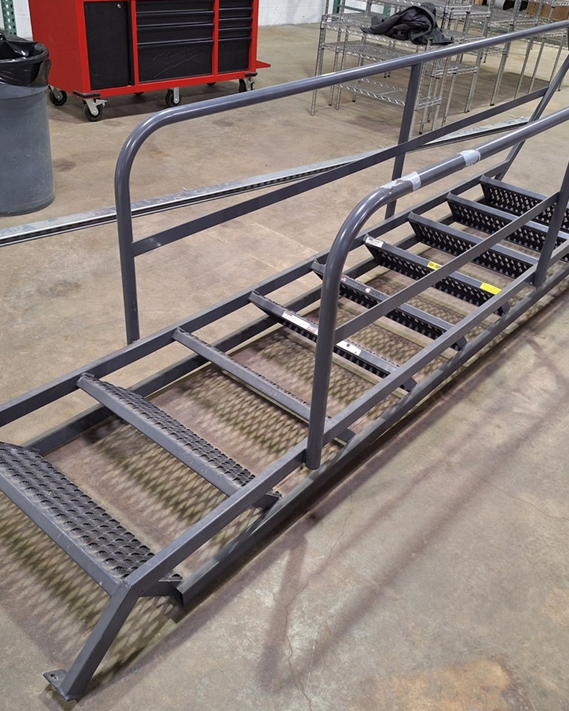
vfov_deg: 58.8
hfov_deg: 48.5
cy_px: 355
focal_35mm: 30
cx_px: 288
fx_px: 631
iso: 200
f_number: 1.8
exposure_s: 1/30
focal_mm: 5.54
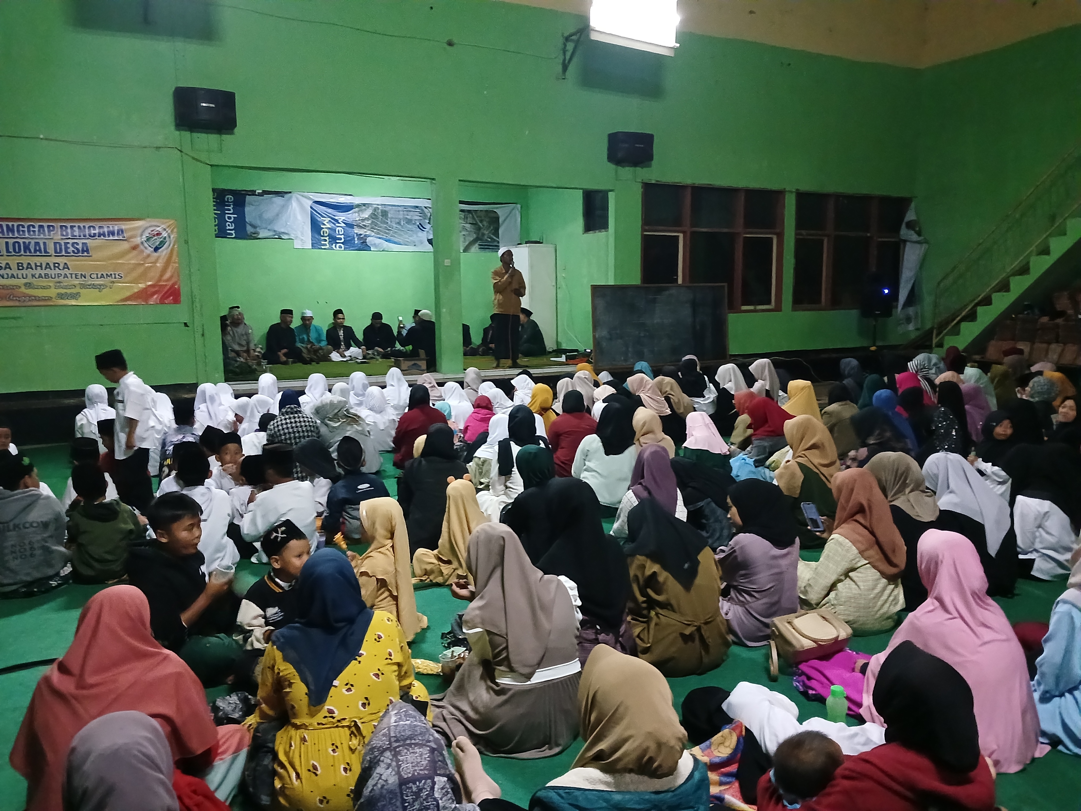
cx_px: 540
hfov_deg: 65.3
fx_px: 843
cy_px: 406
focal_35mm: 27
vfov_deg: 51.4
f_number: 1.8
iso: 1600
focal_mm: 4
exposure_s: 1/14.3
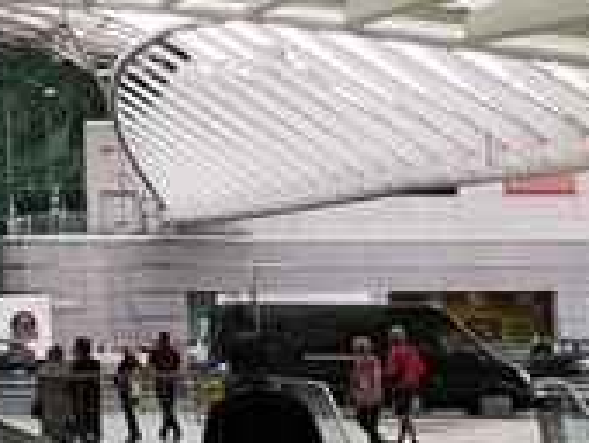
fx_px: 2164
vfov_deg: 11.0
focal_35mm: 127
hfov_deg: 14.5
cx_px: -274
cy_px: -318
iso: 50
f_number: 1.8
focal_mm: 3.95
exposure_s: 1/674
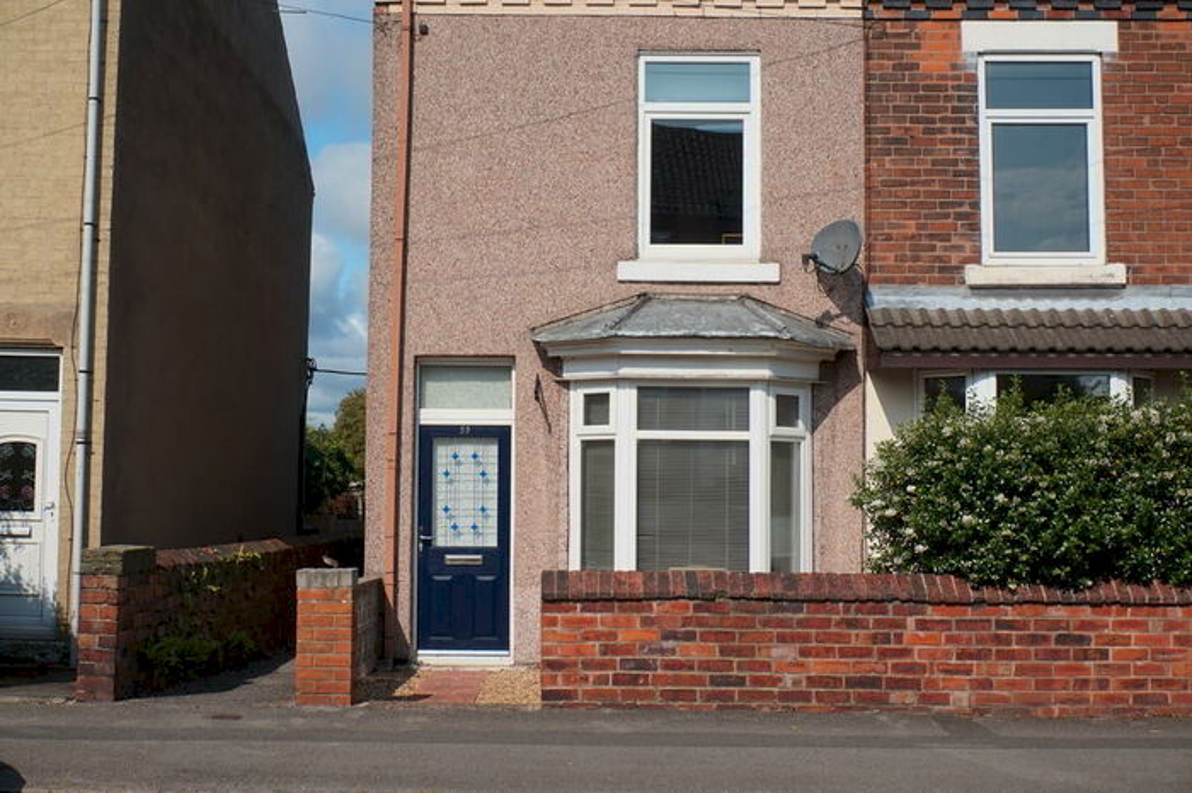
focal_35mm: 42
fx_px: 1390
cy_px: 396
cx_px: 596
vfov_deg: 31.9
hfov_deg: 46.4
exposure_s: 1/250
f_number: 11
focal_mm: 28
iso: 100
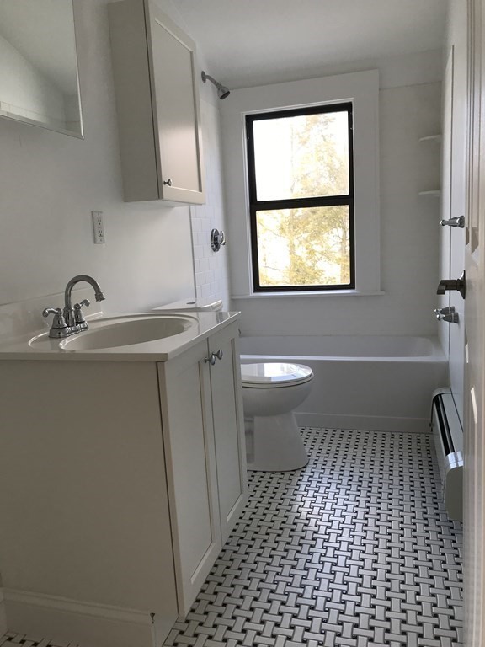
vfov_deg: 63.4
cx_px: 242
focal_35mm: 28
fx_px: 523
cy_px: 324
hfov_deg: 49.7
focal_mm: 3.99
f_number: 1.8
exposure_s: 1/120
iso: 25
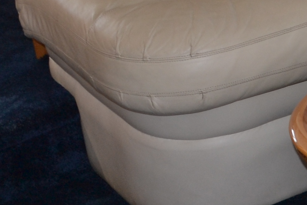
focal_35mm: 145
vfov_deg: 9.4
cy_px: 4
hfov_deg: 11.5
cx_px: 749
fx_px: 1236
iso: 180
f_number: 4
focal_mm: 18
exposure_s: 1/125
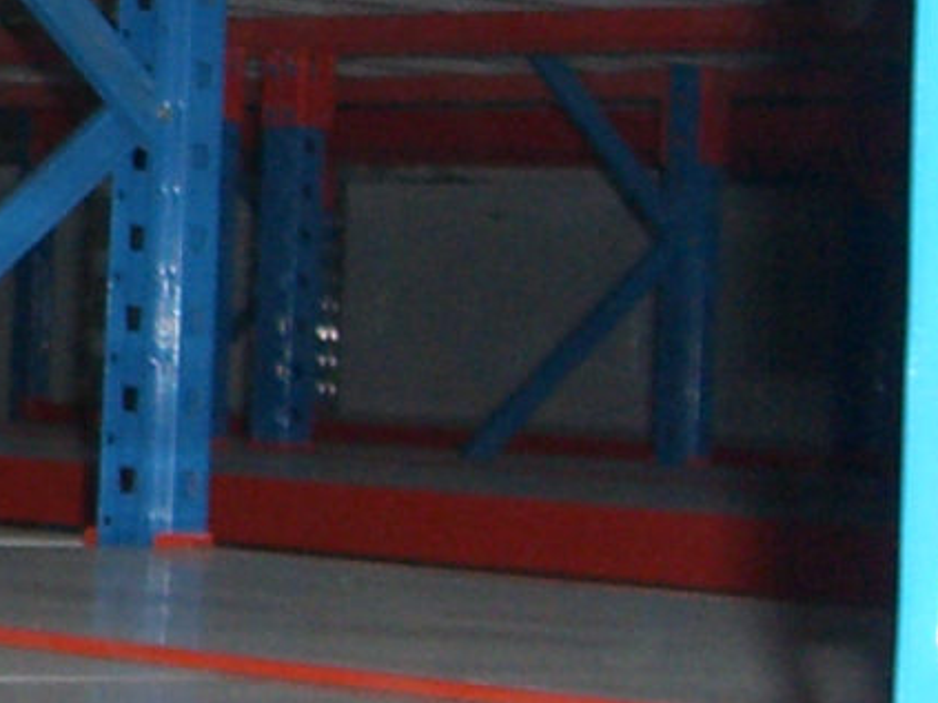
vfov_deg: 8.0
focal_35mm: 184
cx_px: -572
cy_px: -237
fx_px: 4984
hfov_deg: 10.3
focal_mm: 6.2
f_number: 2.7
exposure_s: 1/60
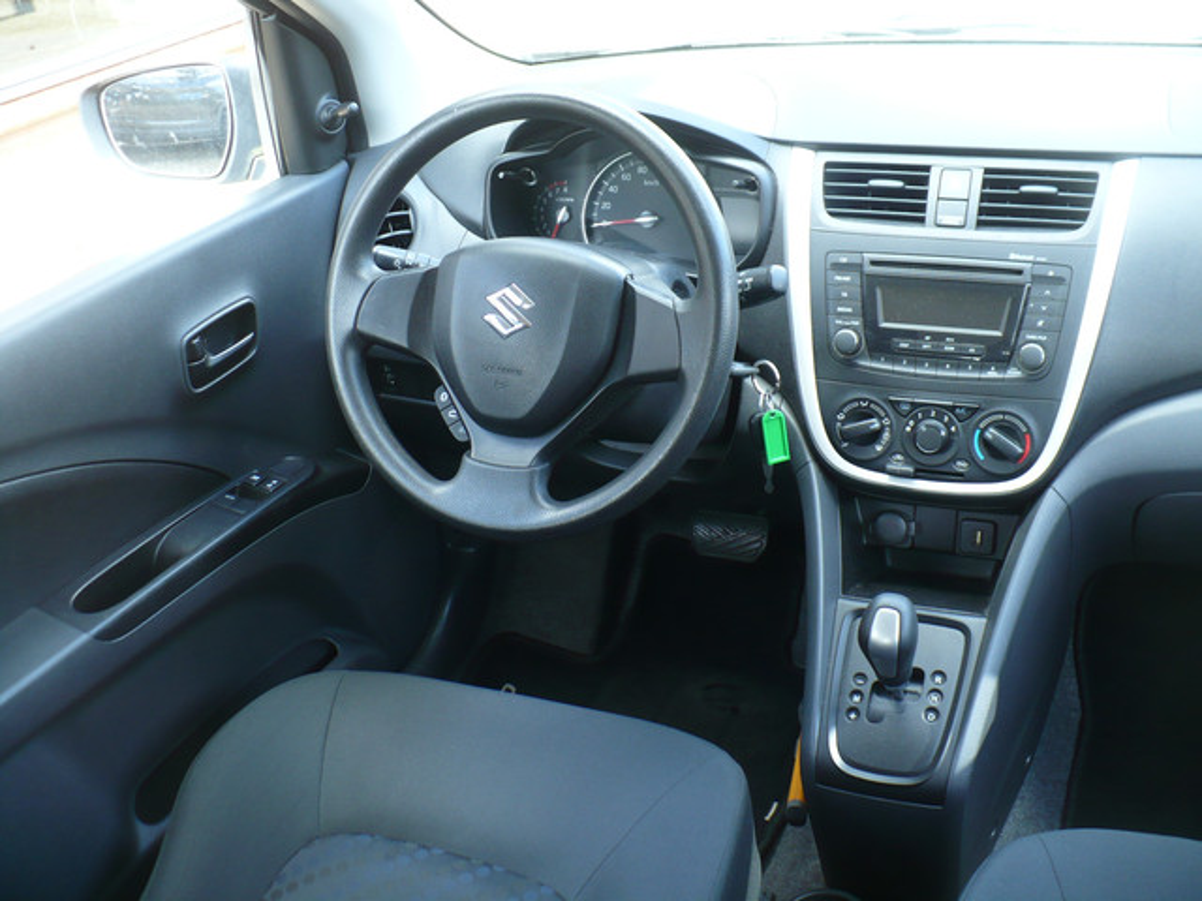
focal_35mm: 37
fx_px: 1285
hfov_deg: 50.1
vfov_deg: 38.7
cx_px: 601
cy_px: 450
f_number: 2.8
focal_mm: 6.1
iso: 100
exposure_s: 1/30
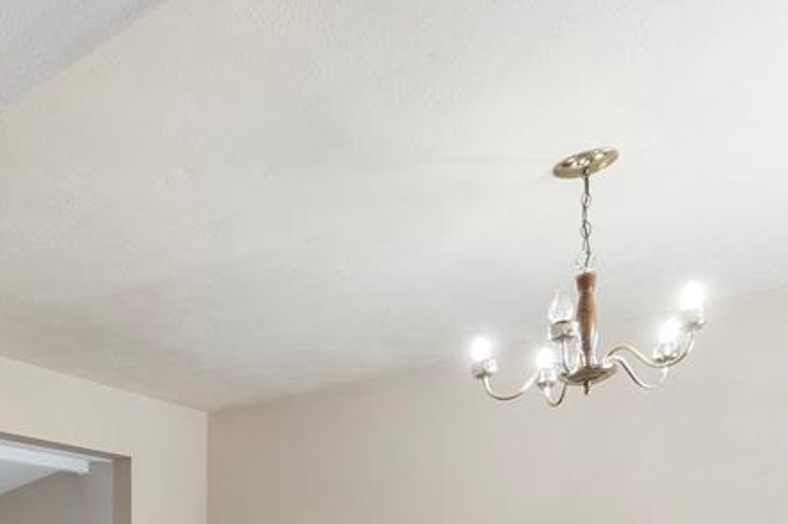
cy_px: 590
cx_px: -23
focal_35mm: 35
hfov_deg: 44.9
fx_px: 766
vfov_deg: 32.7
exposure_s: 1/6
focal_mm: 10
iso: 100
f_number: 8
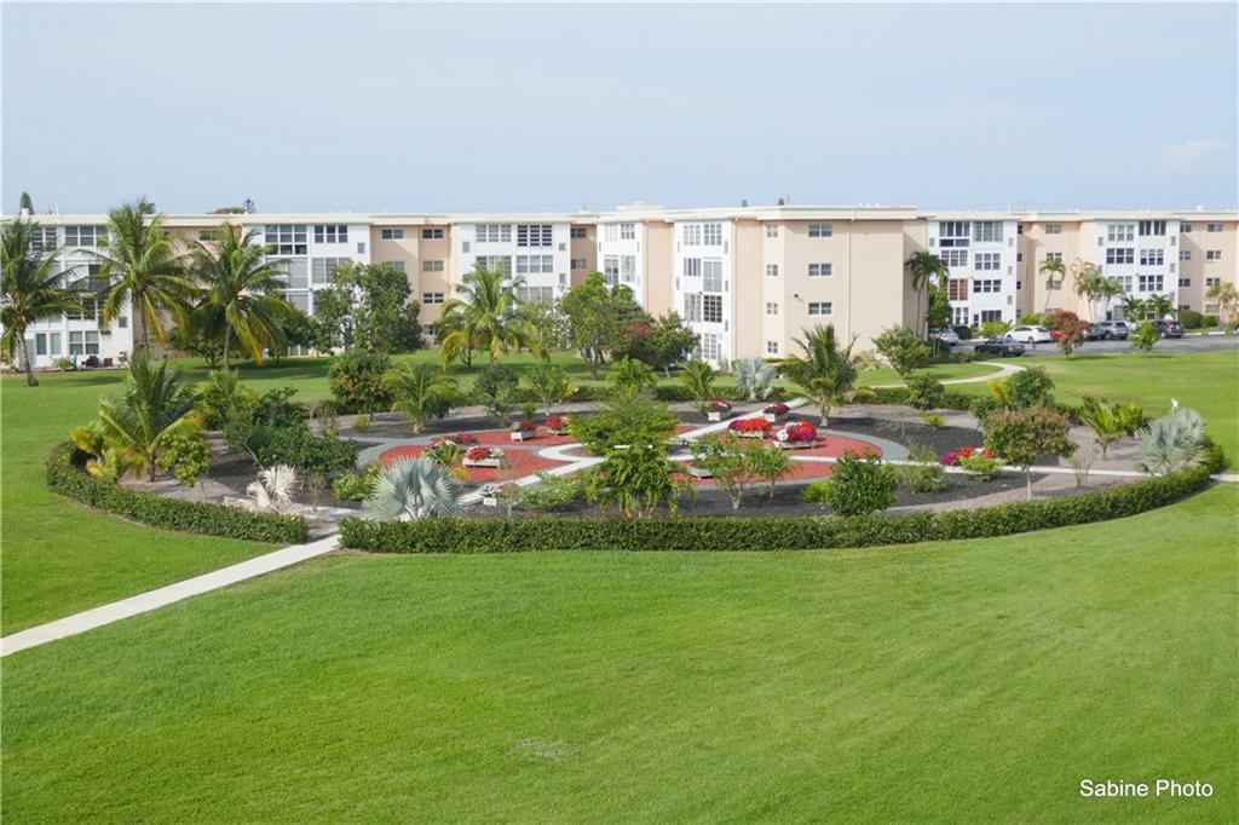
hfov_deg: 38.9
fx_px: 1755
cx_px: 620
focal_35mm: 51
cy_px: 412
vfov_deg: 26.5
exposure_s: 1/800
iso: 125
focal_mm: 18.6
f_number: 4.5
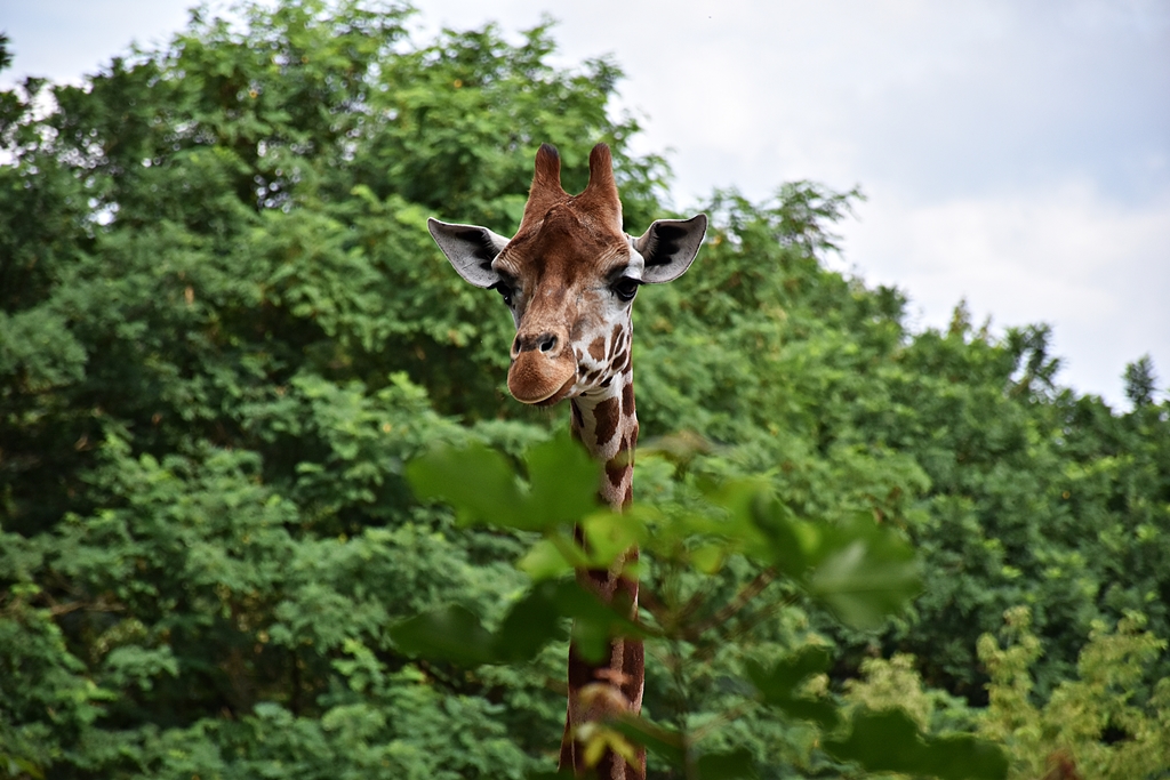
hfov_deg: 9.8
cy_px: 390
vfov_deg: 6.5
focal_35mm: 210
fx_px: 6825
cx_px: 585
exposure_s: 1/1000
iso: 640
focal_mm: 140
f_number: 5.6
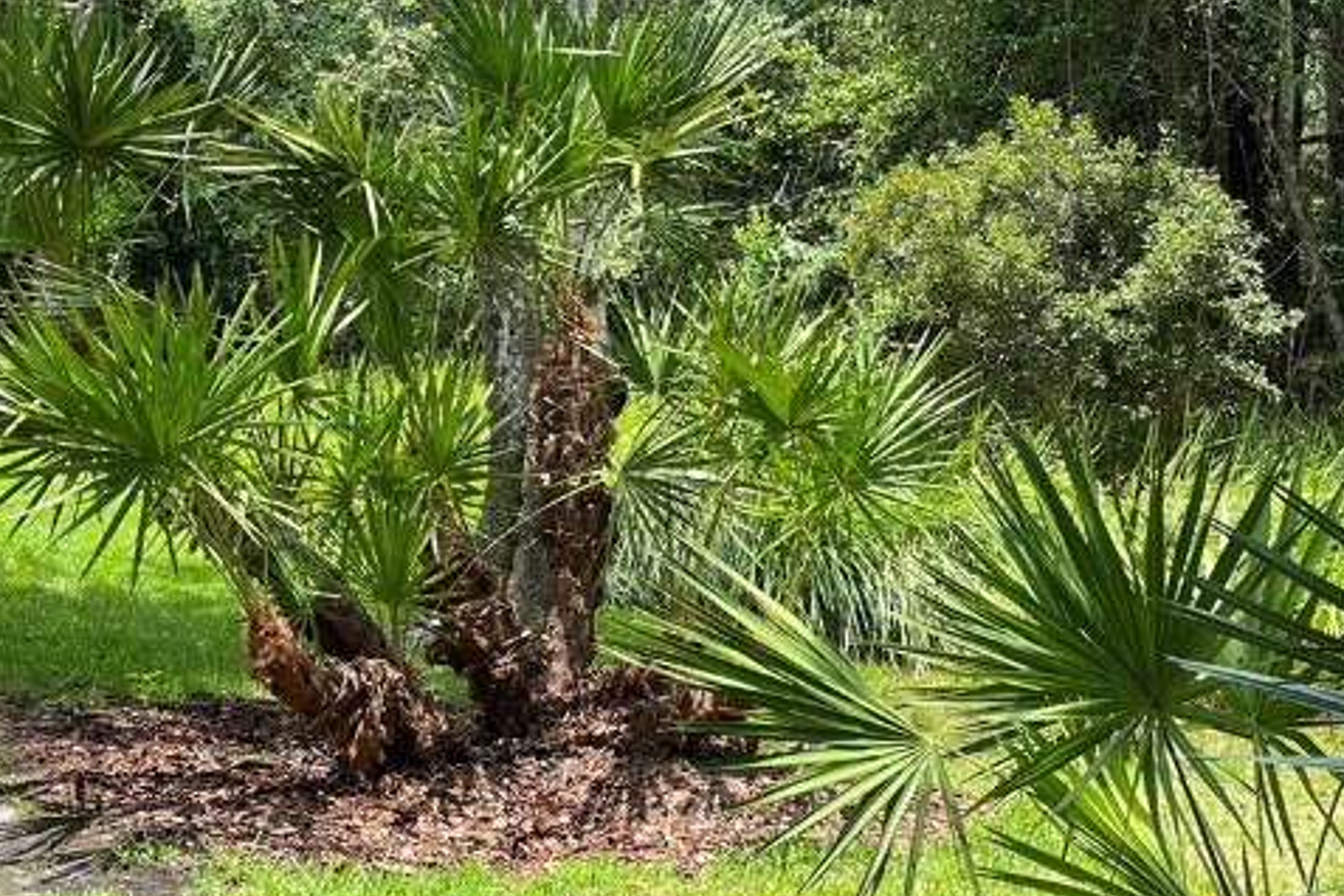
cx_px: 947
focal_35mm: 58
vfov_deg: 23.4
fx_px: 2165
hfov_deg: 34.0
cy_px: 487
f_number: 1.6
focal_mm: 5.1
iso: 50
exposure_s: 1/951
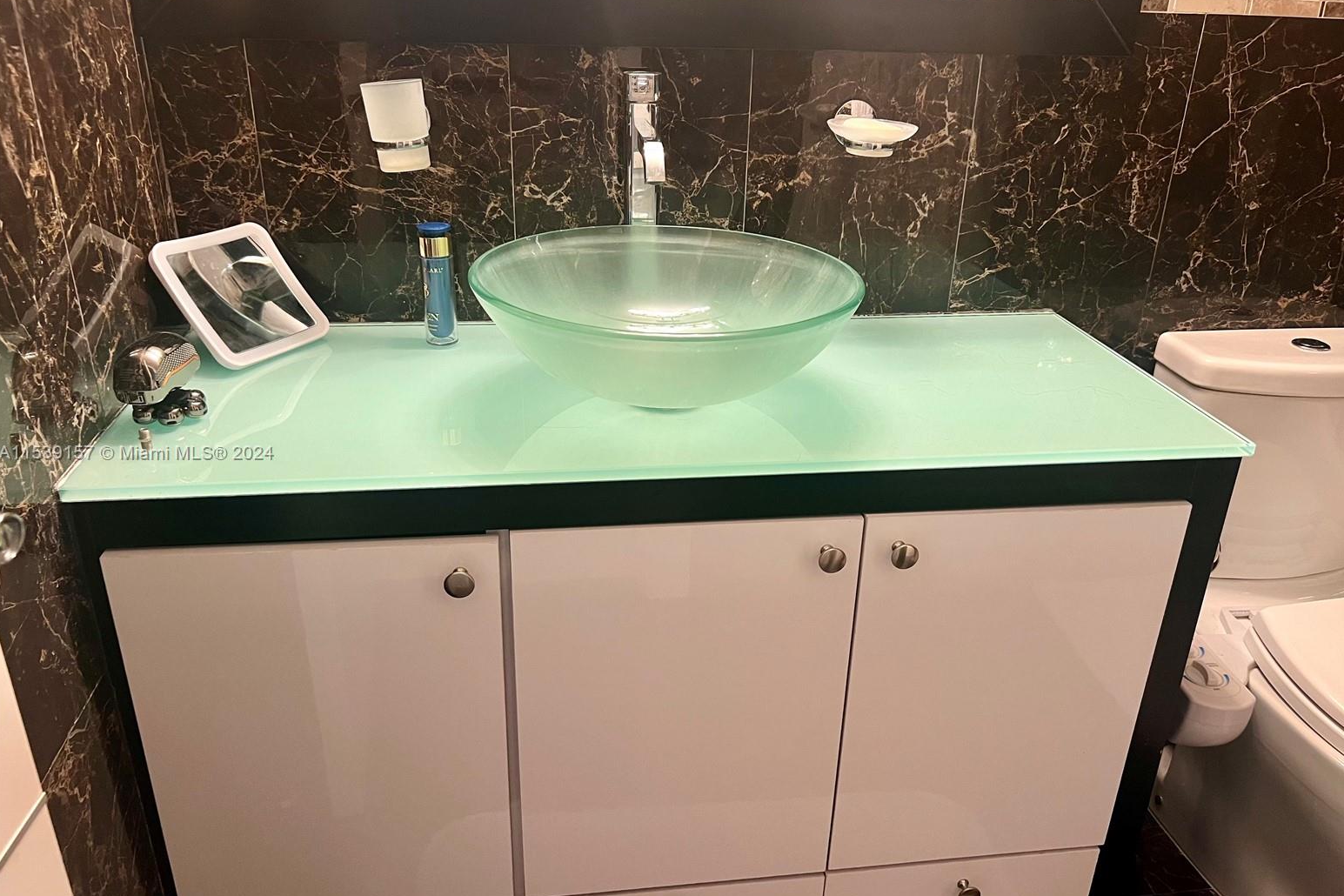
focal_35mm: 28
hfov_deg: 65.5
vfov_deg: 46.4
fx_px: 1045
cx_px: 691
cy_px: 454
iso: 200
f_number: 1.5
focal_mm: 5.7
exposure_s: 1/60
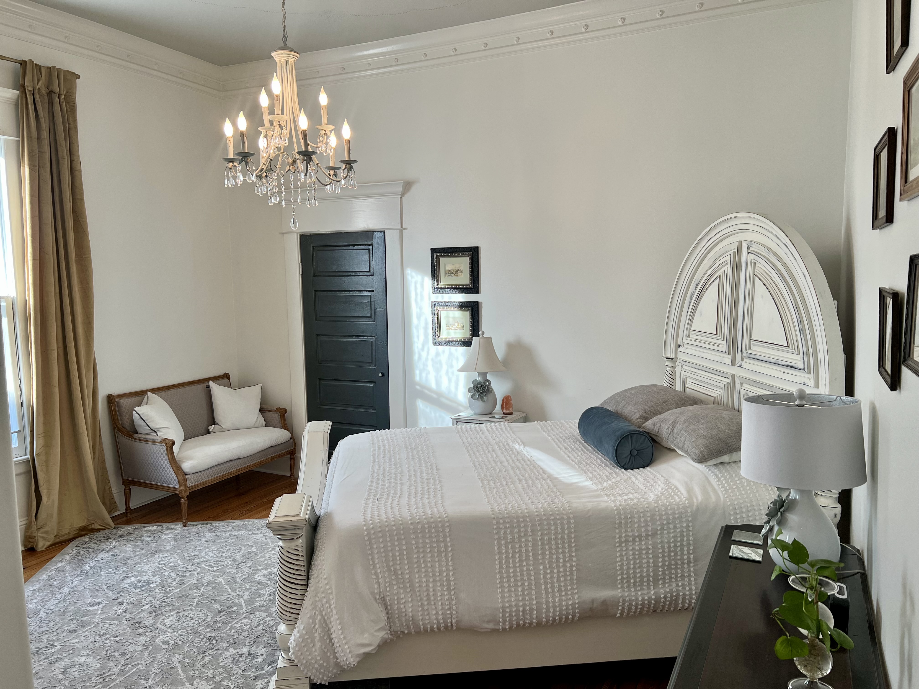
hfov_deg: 67.3
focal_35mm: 26
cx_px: 460
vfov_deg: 53.1
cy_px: 344
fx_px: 690
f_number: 1.5
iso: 50
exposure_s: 1/123
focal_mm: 5.7
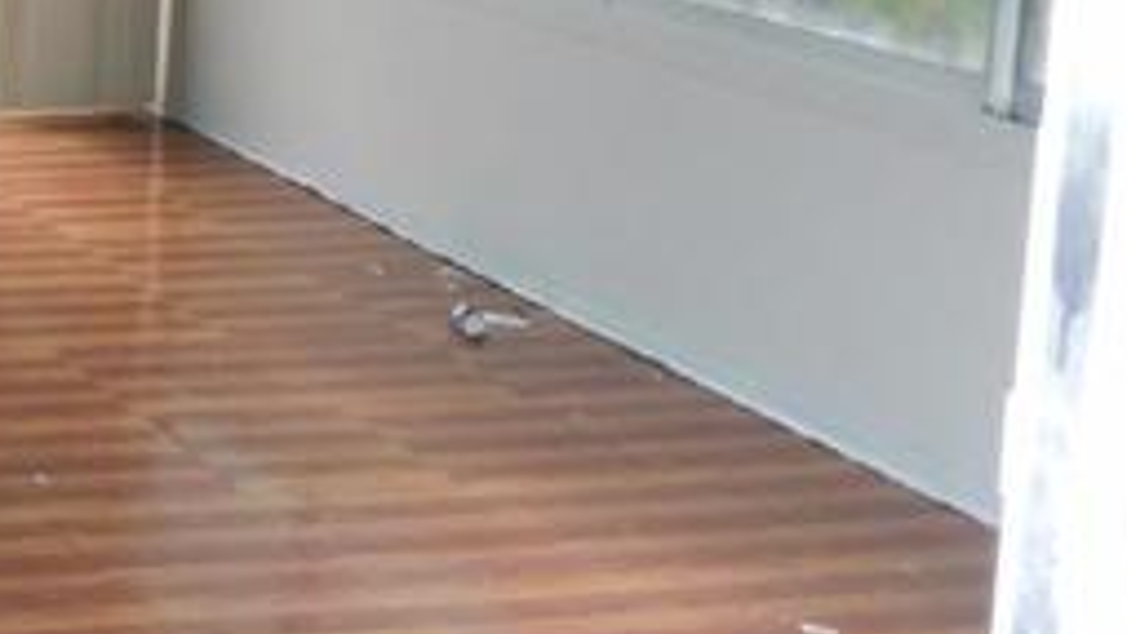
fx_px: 2481
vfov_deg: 14.1
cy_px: -142
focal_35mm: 83
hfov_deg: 21.7
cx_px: -532
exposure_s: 1/60
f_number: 3.4
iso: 125
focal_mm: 4.5
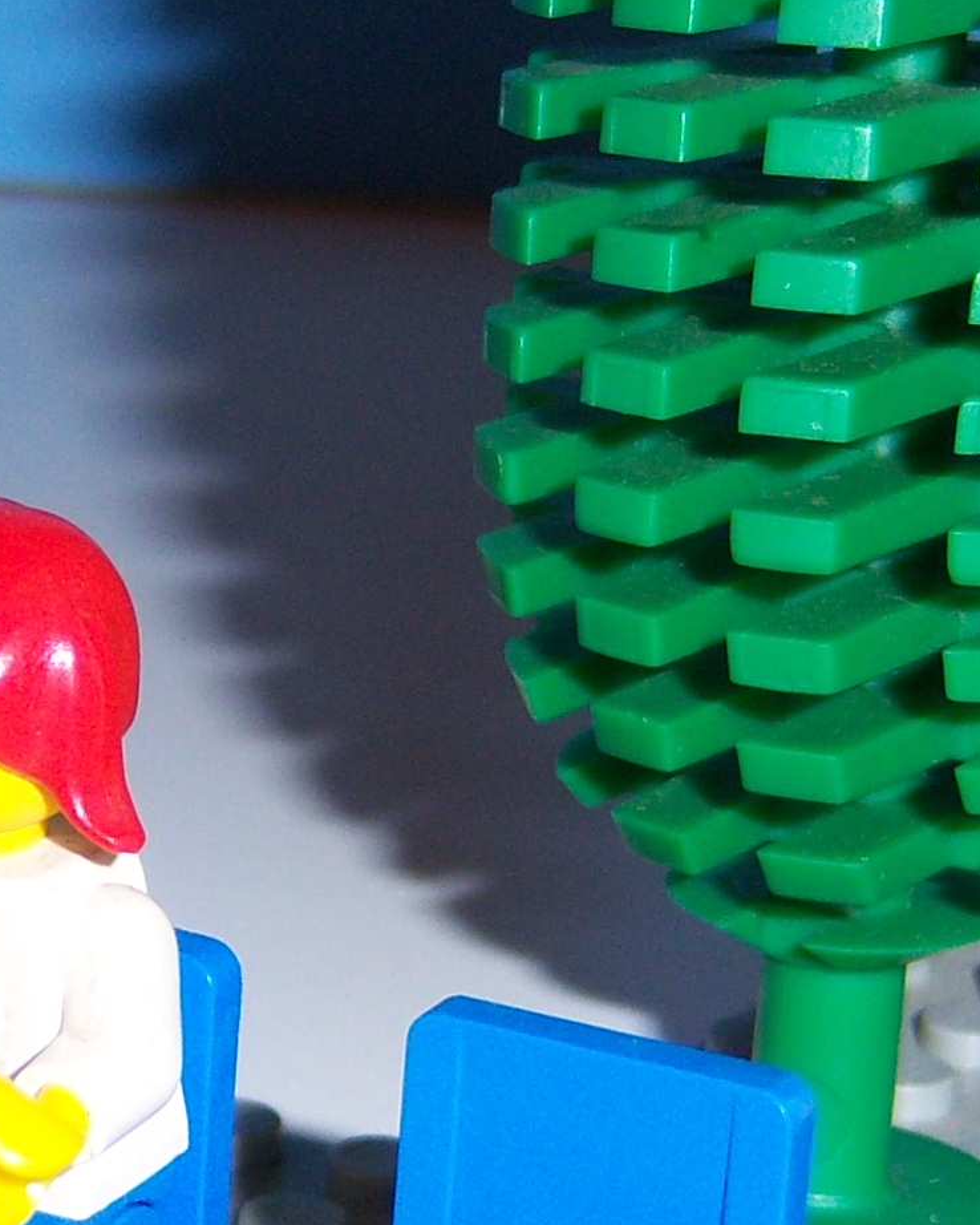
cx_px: 90
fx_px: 5038
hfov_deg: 11.0
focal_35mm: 139
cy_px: 664
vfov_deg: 13.9
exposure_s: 1/60
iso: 80
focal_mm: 7.5
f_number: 2.8
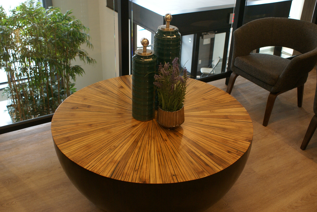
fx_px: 343
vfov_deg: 34.2
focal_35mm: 39
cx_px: 158
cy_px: 106
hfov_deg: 49.6
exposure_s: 1/40
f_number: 4.5
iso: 320
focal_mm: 26
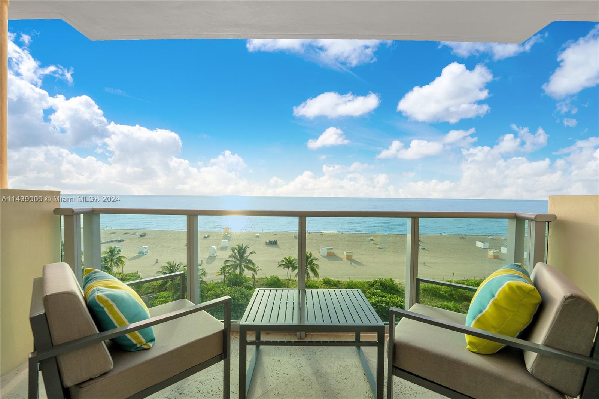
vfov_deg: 81.2
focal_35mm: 14
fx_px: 233
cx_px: 300
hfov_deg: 104.3
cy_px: 200
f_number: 8
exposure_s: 1/800
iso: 100
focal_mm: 14
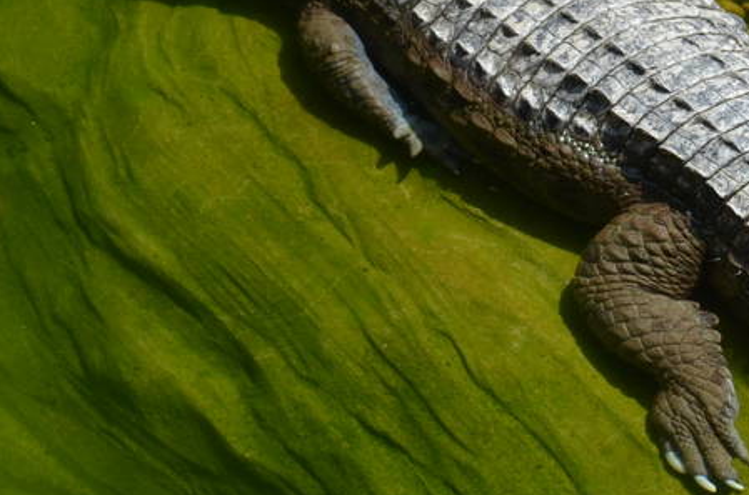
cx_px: 654
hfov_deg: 9.6
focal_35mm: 214
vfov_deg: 6.4
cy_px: 358
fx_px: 4441
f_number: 8
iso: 140
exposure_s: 1/250
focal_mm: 40
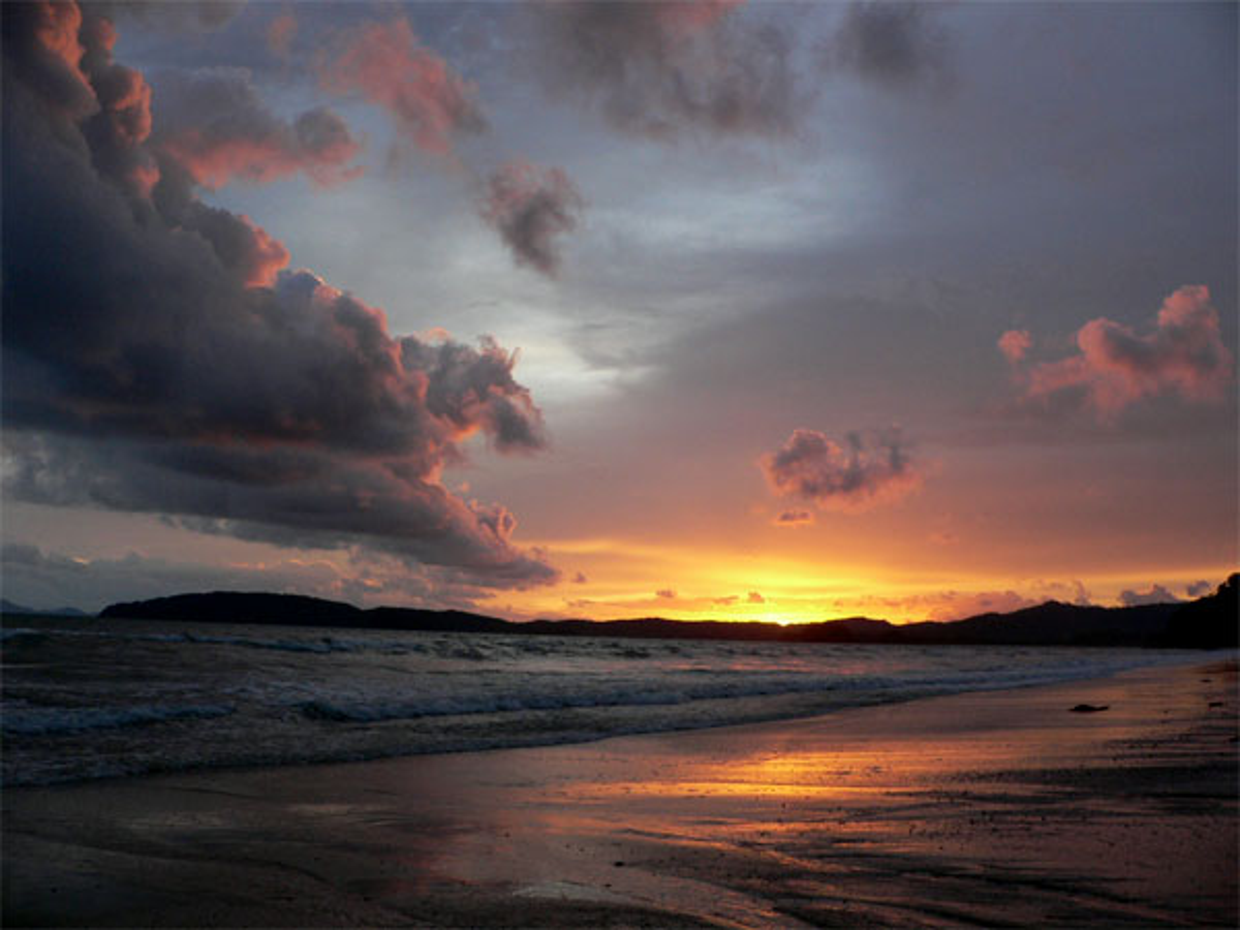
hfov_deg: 52.6
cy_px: 465
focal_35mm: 35
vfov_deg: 40.7
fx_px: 1254
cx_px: 620
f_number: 3.3
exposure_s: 1/50
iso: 100
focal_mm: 4.6
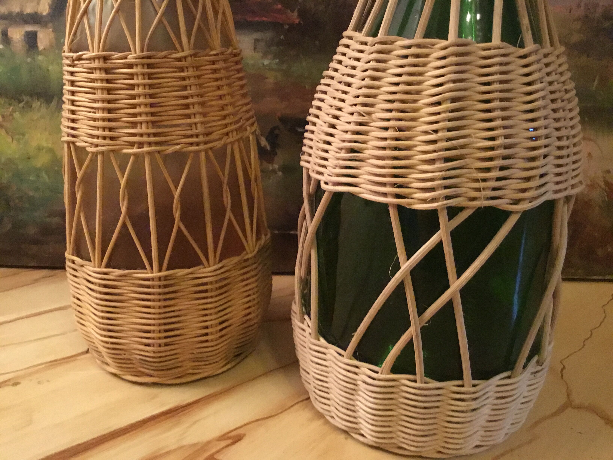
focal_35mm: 31
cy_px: 230
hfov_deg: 58.4
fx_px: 549
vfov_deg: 45.4
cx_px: 306
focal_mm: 3.3
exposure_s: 1/17
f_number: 2.4
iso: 320
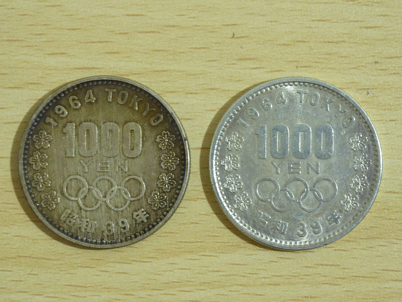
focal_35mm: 90
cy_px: 151
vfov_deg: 16.4
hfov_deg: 21.8
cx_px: 201
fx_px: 1045
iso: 160
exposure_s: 1/40
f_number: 4
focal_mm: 10.3
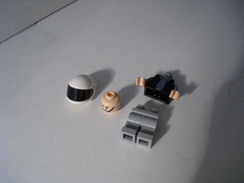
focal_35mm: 36
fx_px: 254
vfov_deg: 39.7
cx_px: 122
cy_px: 92
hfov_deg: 51.4
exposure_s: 1/80
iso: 400
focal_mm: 6.3
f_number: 3.1
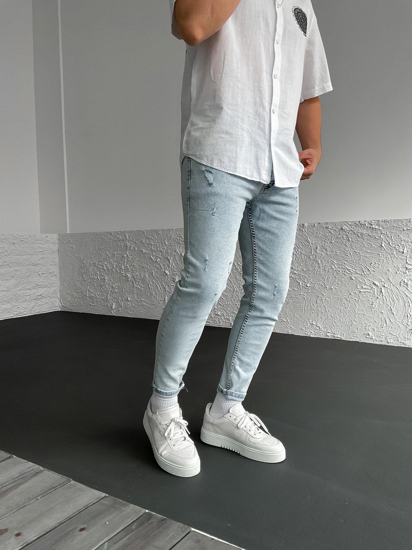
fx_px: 460
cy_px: 275
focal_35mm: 29
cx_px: 206
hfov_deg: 48.2
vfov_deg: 61.7
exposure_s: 1/120
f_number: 1.8
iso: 40
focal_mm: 3
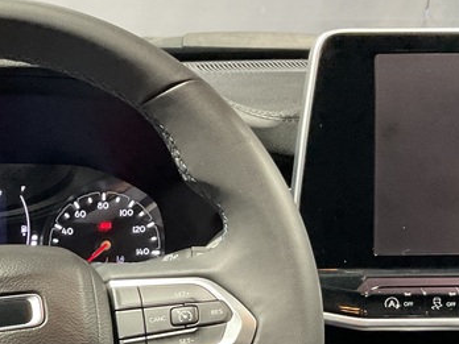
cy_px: 385
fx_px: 1061
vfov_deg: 17.7
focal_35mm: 80
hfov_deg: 23.2
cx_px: -22
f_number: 1.8
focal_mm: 3
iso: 250
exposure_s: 1/60
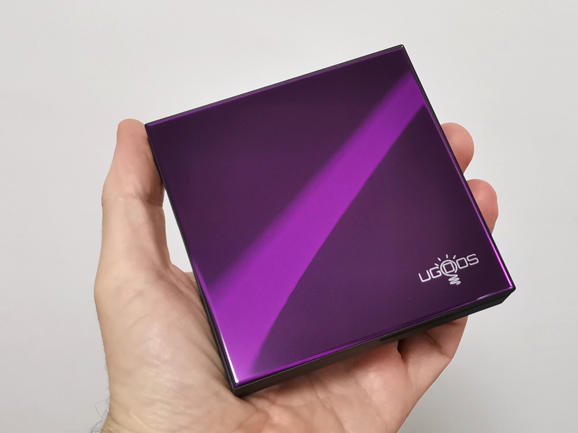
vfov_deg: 28.0
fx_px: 868
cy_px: 216
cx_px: 289
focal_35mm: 52
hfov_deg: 36.8
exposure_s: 1/100
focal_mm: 4.75
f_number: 2.4
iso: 160
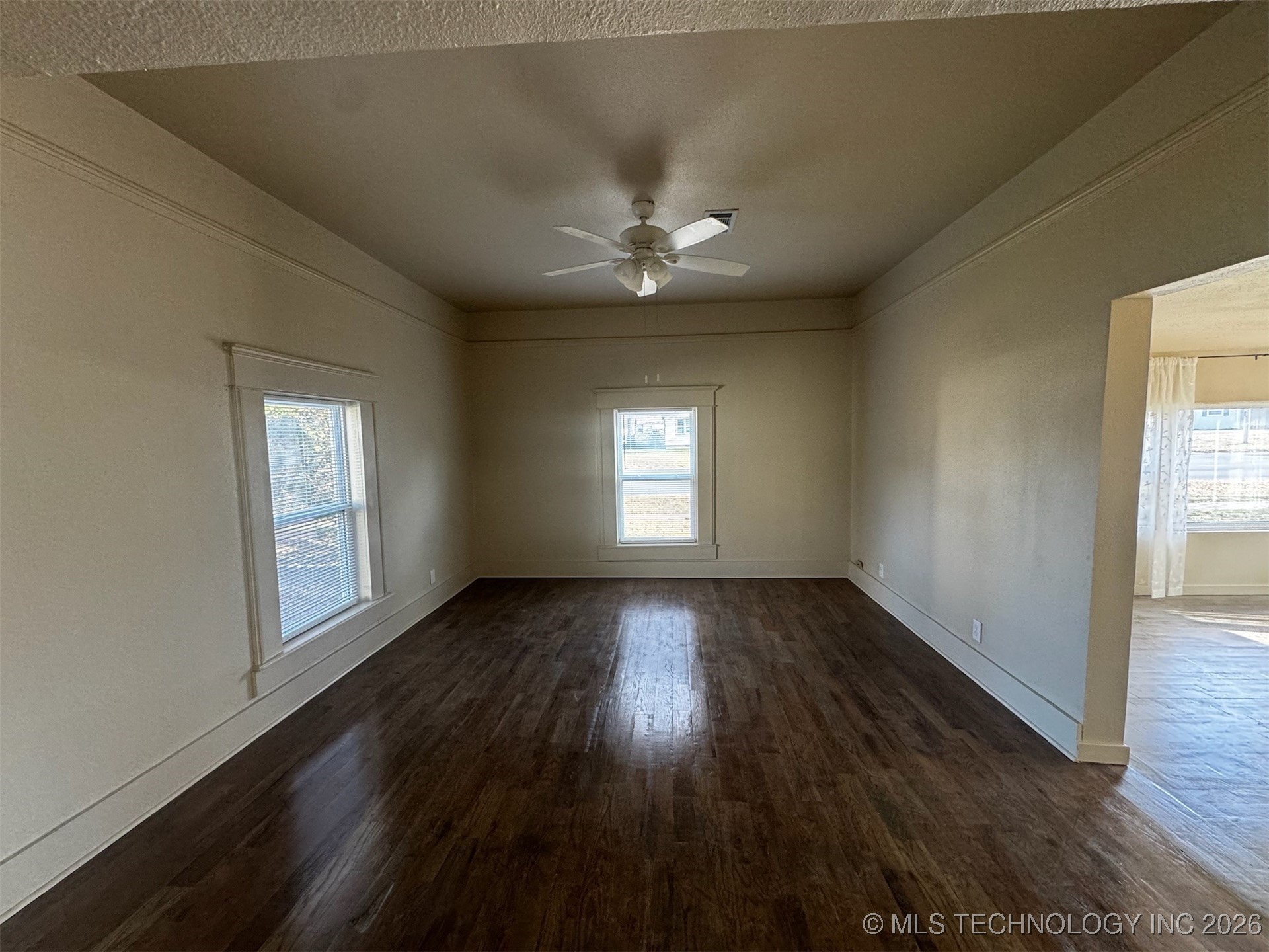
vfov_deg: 85.7
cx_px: 634
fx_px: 513
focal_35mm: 14
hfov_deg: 102.1
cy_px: 476
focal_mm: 2.22
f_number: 2.2
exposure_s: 1/60
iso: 250
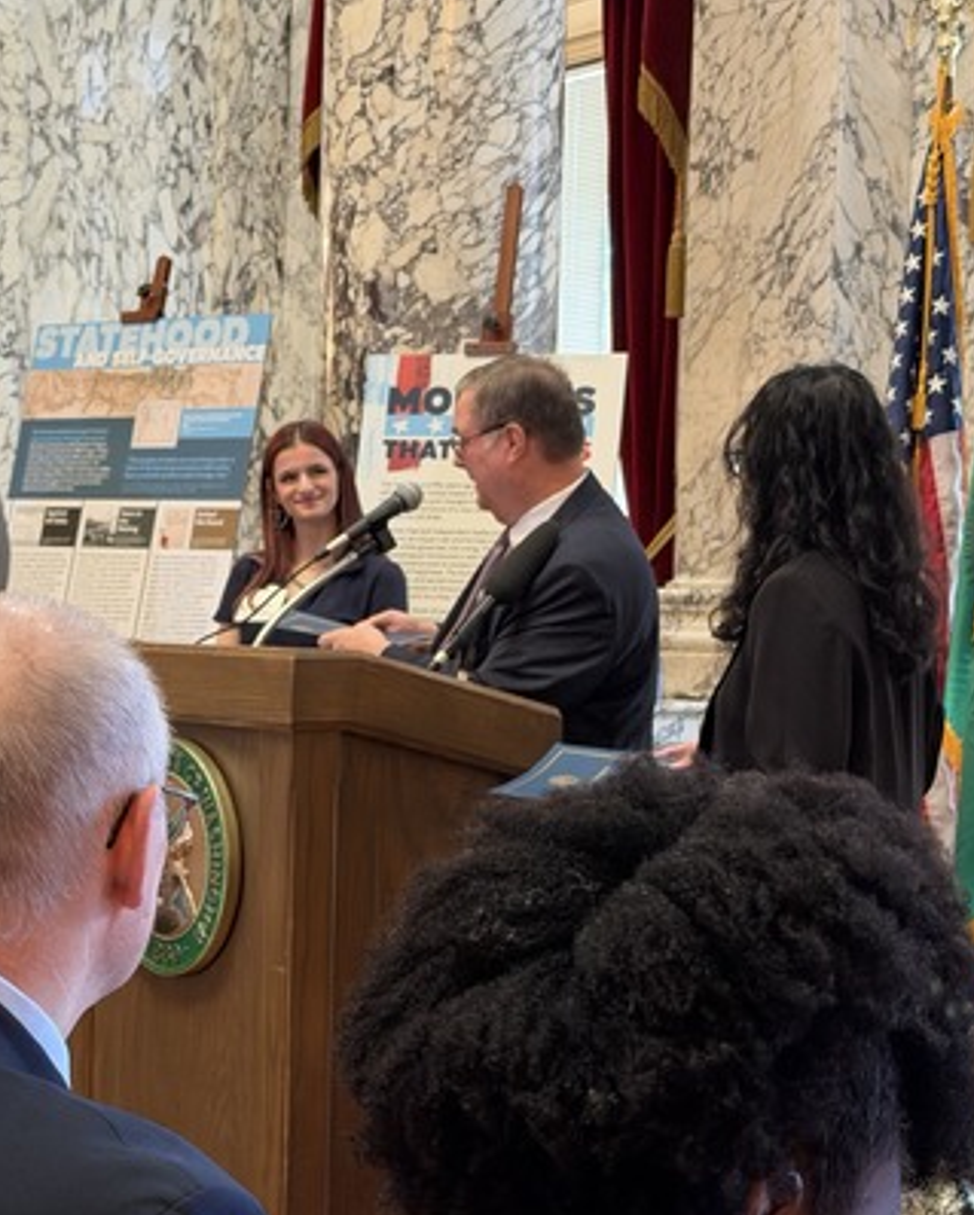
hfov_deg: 22.7
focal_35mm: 67
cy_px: 600
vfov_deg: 28.3
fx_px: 2411
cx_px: 318
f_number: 1.78
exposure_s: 1/40
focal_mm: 6.76
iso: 250
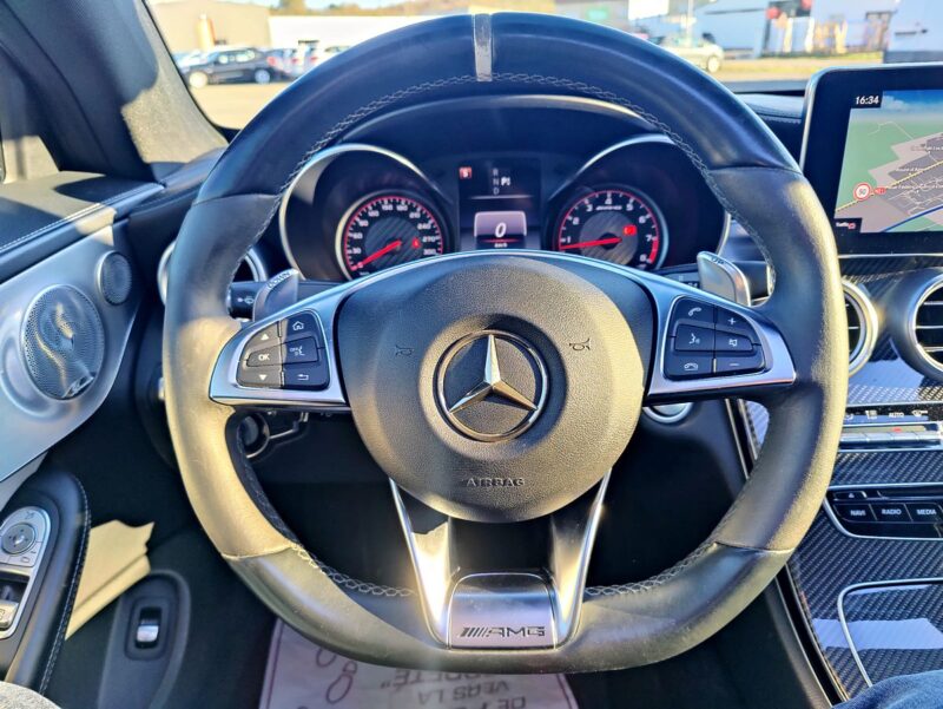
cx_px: 472
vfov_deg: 40.7
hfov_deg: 52.6
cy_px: 354
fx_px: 954
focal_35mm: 35
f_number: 1.88
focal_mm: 6.06
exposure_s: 1/106
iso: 200
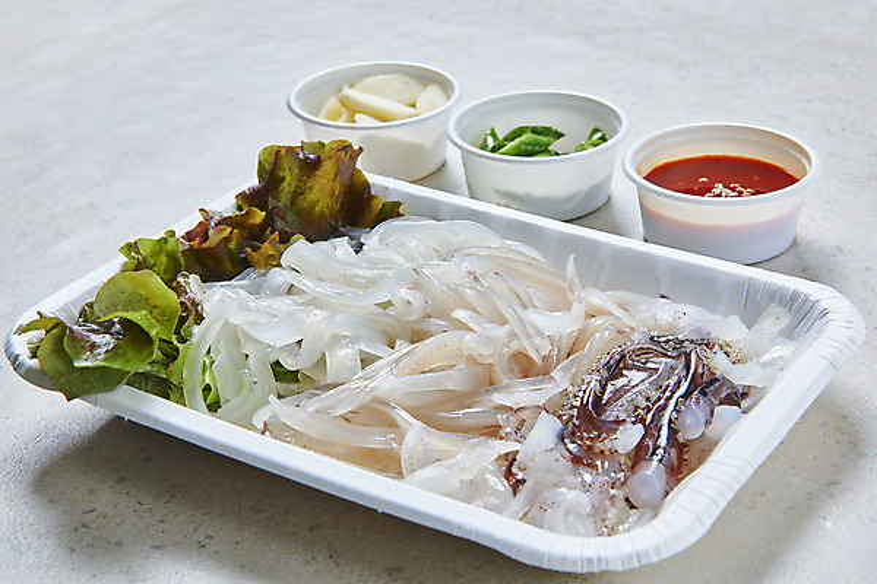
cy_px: 292
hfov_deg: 28.8
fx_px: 1705
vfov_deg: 19.5
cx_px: 438
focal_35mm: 70
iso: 100
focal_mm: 70
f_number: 18
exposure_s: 1/125
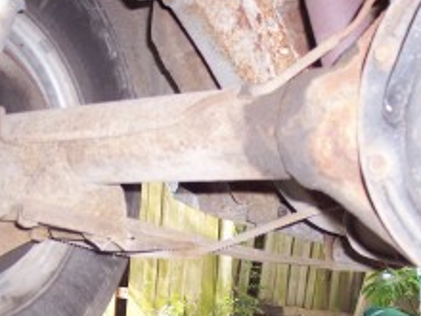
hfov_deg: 27.4
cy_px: 270
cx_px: 209
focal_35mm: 71
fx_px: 864
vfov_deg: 20.4
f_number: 2.8
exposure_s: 1/60
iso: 140
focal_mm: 8
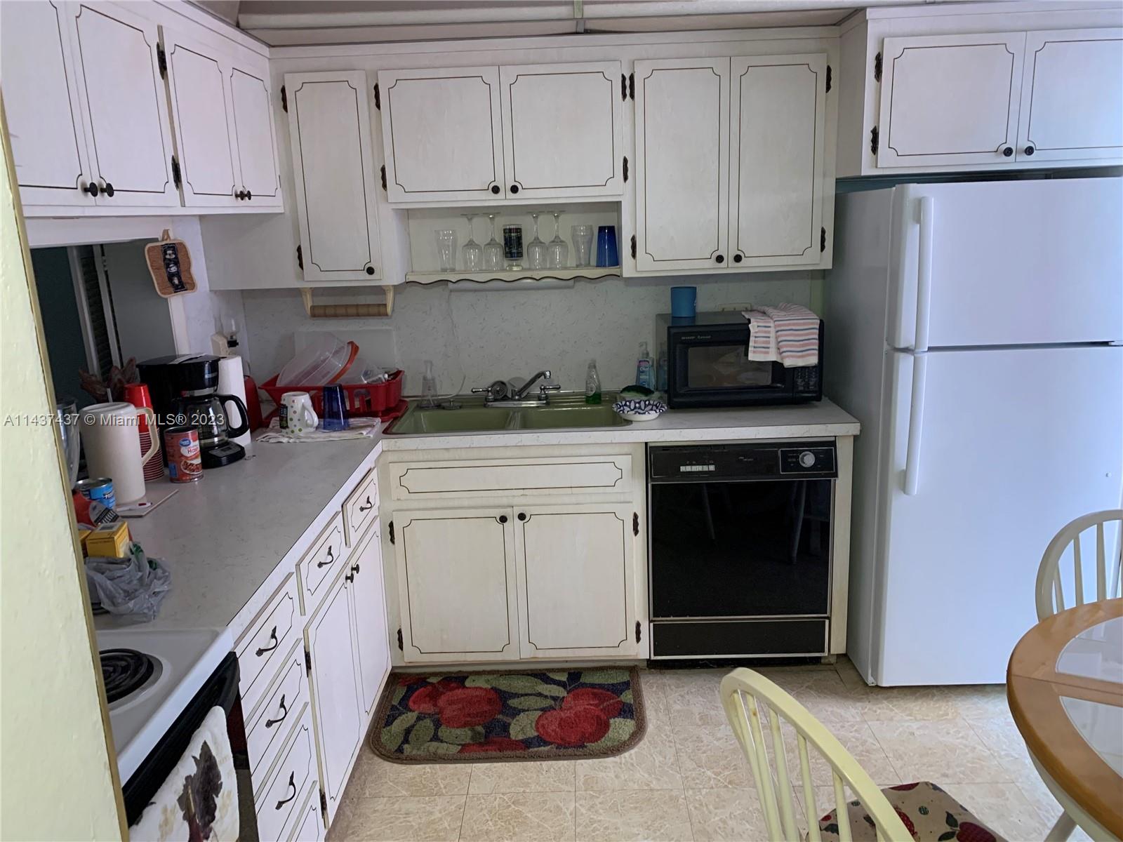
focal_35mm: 26
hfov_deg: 67.3
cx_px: 562
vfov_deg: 53.1
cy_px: 421
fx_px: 843
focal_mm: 4.25
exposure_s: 1/60
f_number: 1.8
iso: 200
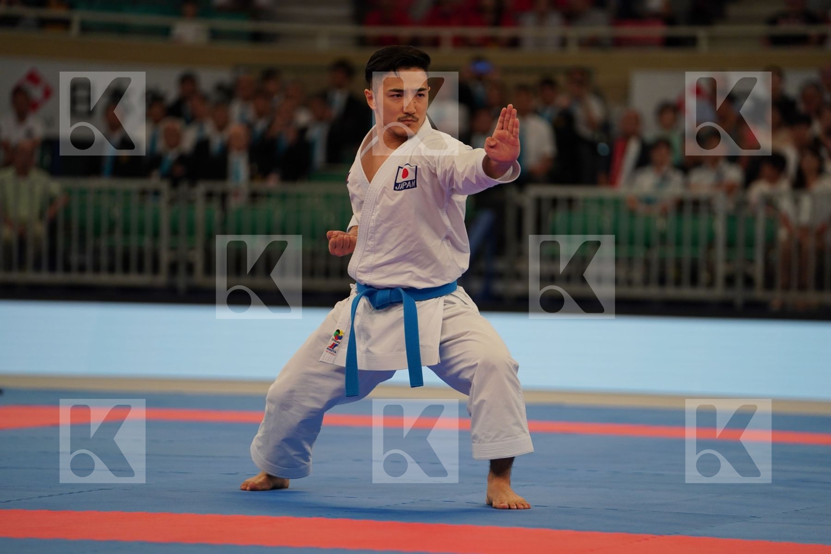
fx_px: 4132
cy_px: 277
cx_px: 416
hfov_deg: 11.5
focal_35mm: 179
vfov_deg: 7.7
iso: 1000
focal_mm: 179
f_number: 2.8
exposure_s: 1/1000
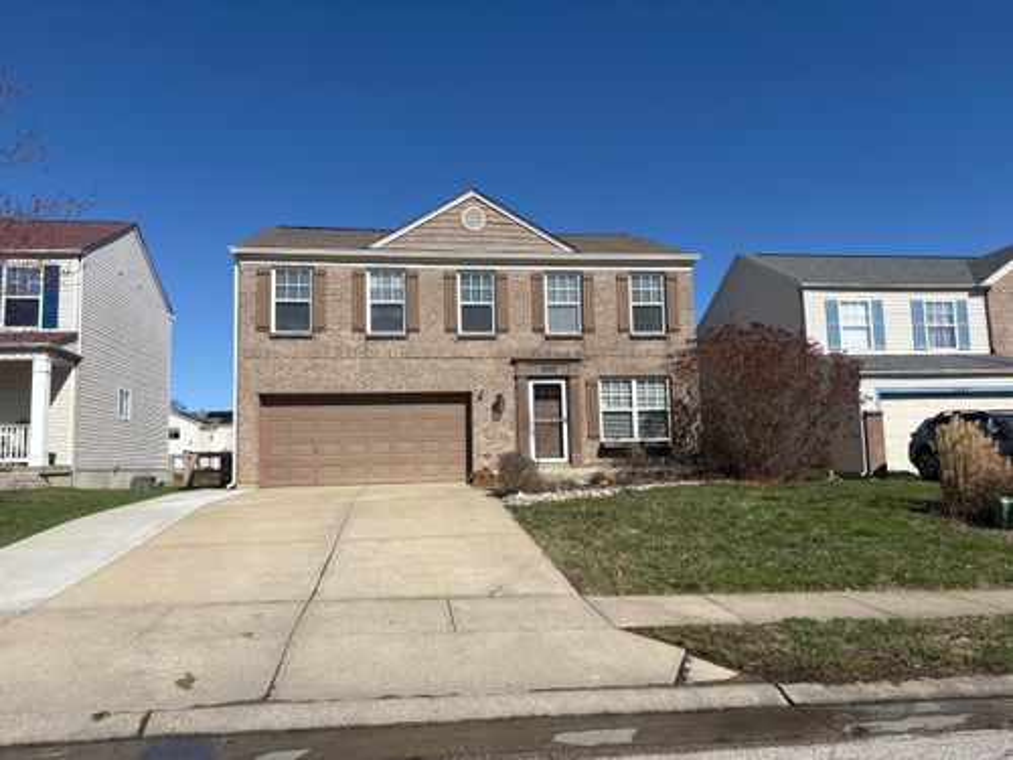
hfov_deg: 67.3
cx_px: 506
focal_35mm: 26
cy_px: 380
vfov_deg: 53.1
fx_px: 761
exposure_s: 1/5348
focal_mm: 5.96
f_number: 1.6
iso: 50
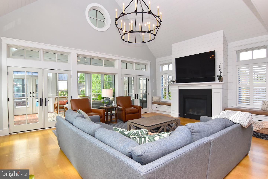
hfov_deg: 90.0
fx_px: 134
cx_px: 134
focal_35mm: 18
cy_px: 90
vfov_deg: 67.5
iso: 800
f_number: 9
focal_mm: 12
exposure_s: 1/125
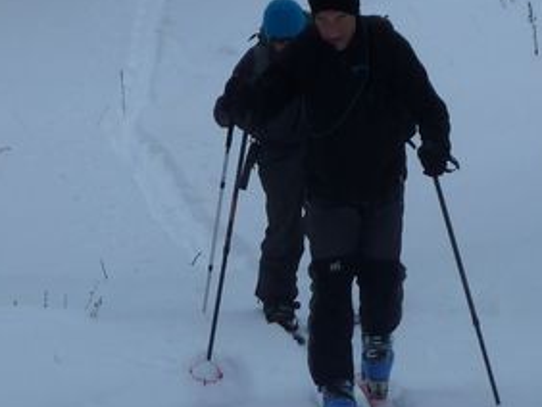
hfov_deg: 7.8
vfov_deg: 5.8
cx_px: 254
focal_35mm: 255
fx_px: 3996
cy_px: 102
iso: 80
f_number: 4.3
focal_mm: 14.7
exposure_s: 1/200
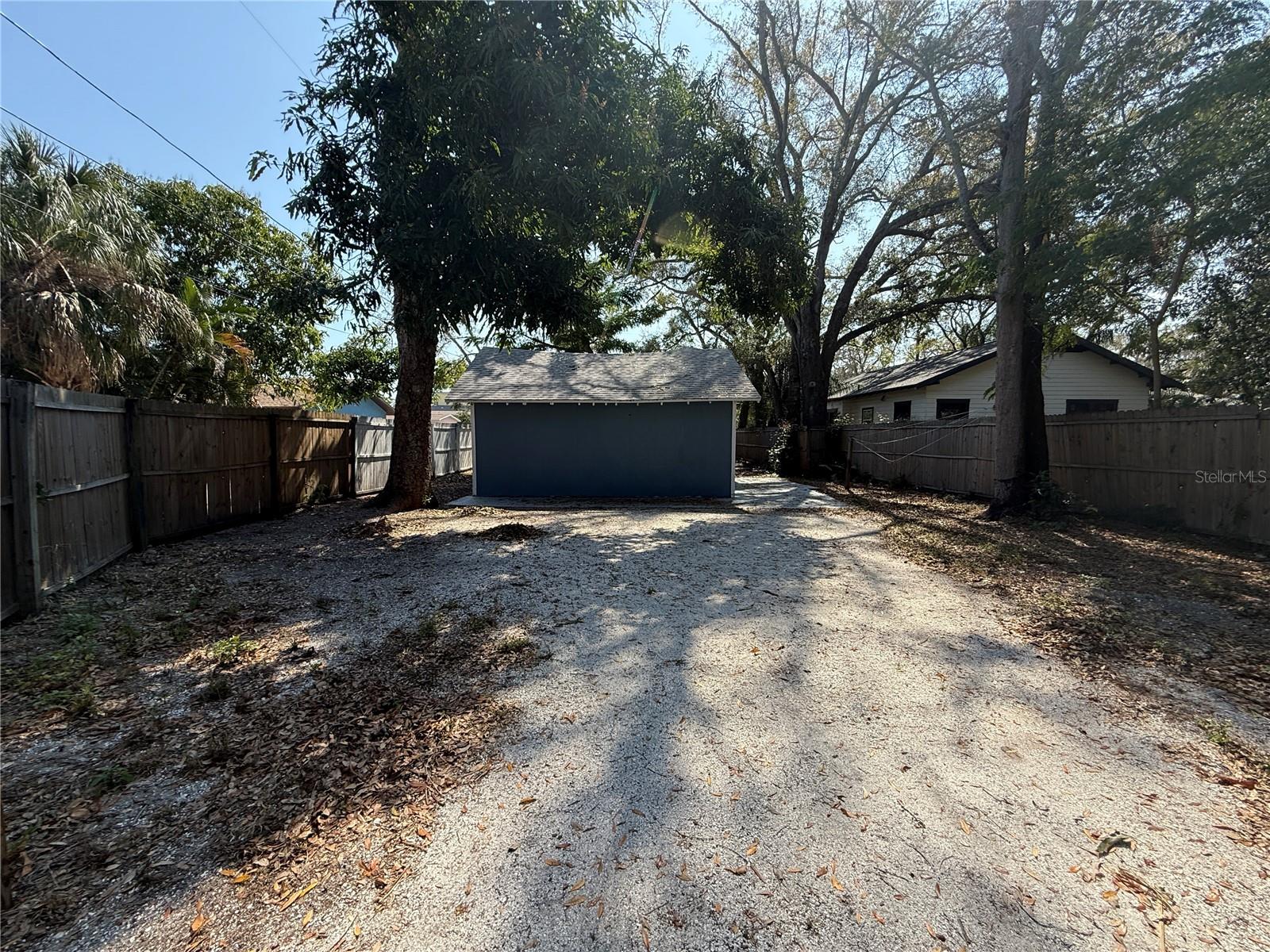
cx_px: 635
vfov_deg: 85.7
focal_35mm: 14
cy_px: 476
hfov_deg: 102.1
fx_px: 514
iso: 64
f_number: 2.2
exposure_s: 1/1167
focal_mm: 2.22
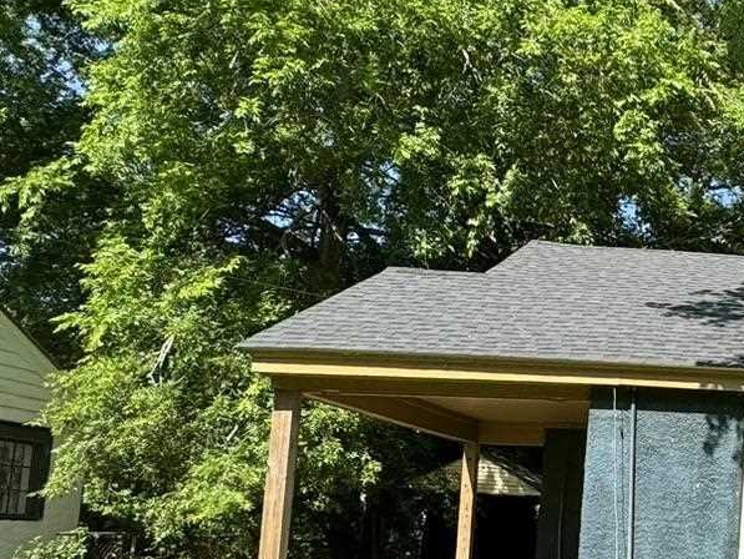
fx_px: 1032
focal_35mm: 48
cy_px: 448
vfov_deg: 29.6
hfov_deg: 31.6
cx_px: 937
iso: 40
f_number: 2.2
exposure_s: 1/756
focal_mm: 2.22
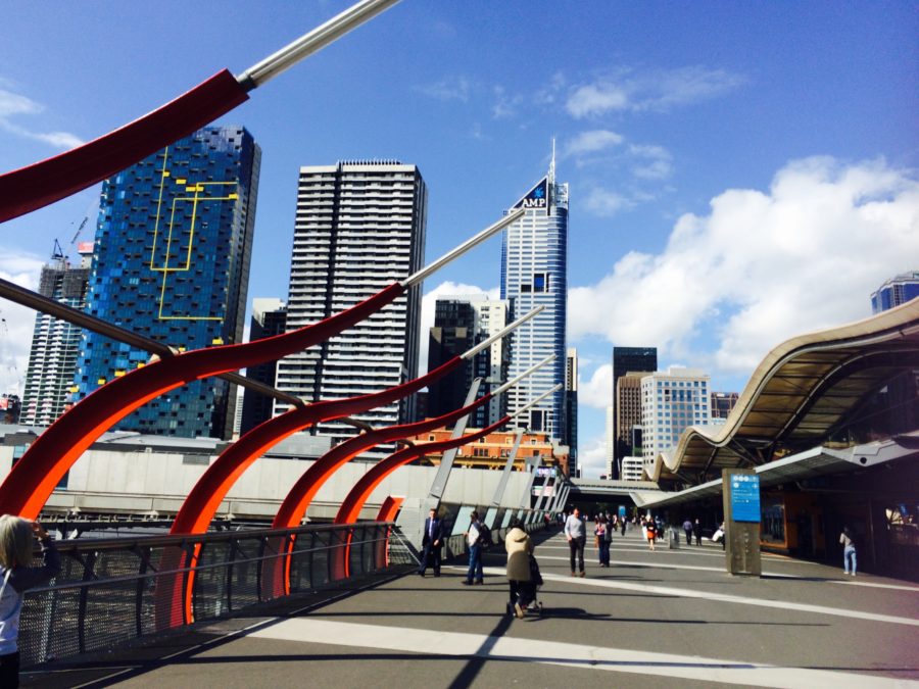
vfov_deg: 48.2
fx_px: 770
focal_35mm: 29
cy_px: 344
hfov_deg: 61.7
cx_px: 460
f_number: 2.2
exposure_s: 1/2740
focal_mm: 4.15
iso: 32
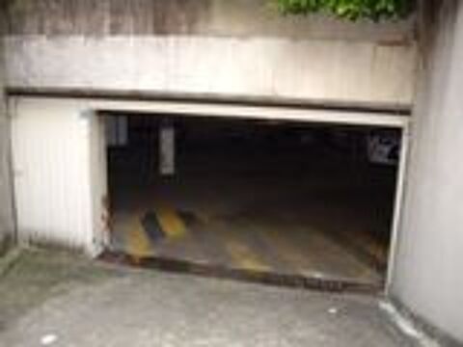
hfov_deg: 49.0
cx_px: 232
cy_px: 174
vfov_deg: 37.7
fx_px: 508
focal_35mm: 38
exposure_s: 1/50
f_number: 2.8
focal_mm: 7.9
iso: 200
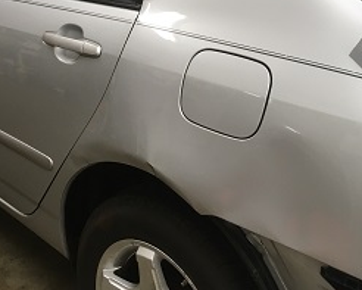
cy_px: 49
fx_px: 568
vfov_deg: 27.9
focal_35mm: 53
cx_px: 113
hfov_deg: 34.9
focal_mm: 4.15
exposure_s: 1/30
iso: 80
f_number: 2.2
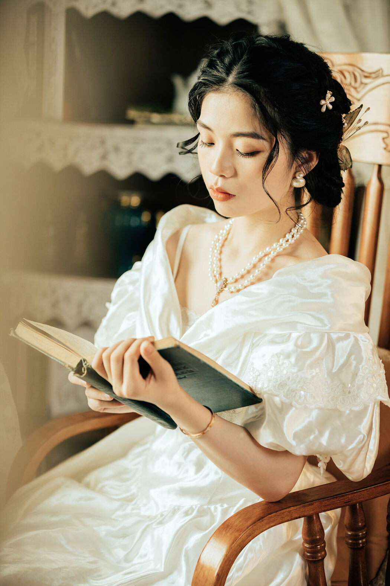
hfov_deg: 15.4
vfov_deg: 22.9
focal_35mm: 89
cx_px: 195
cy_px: 293
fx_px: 1446
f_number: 2.8
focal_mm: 90
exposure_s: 1/200
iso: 640
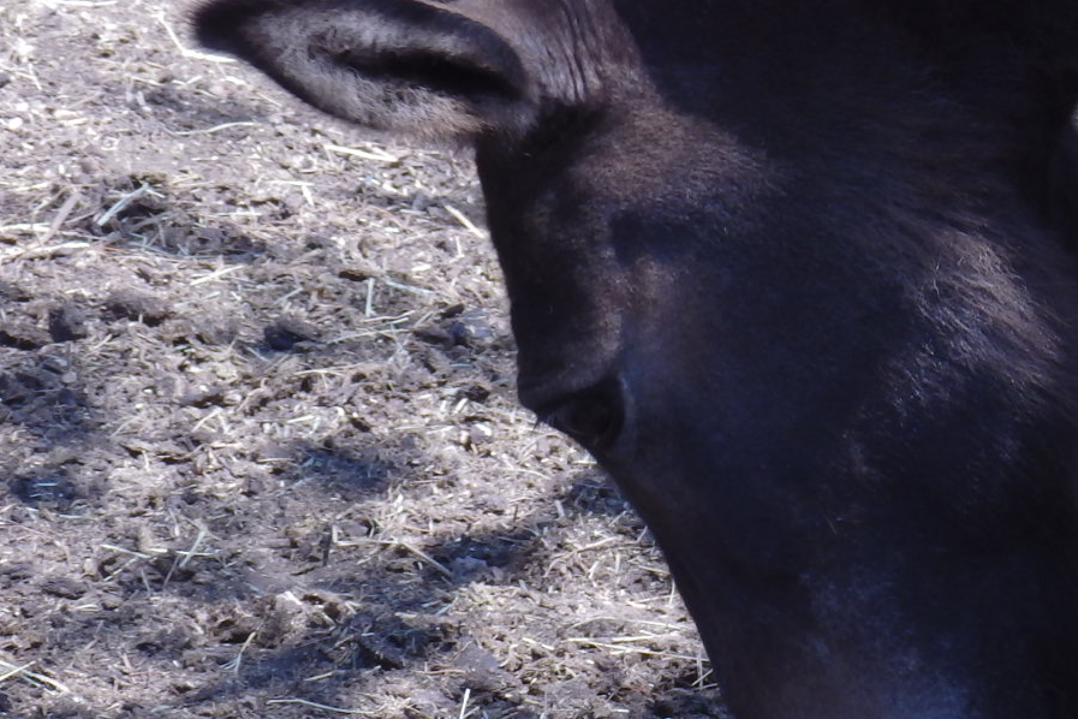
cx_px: 1124
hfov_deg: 8.7
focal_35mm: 236
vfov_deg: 5.8
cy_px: 256
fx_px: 7066
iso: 125
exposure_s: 1/125
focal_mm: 19
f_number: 5
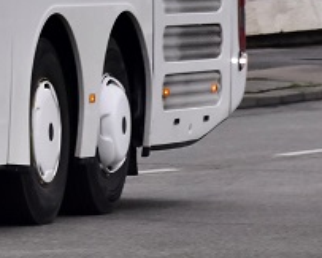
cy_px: -172
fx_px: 5545
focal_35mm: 581
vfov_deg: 2.7
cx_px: -528
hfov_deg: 3.3
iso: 800
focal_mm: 70
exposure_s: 1/200
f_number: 5.3
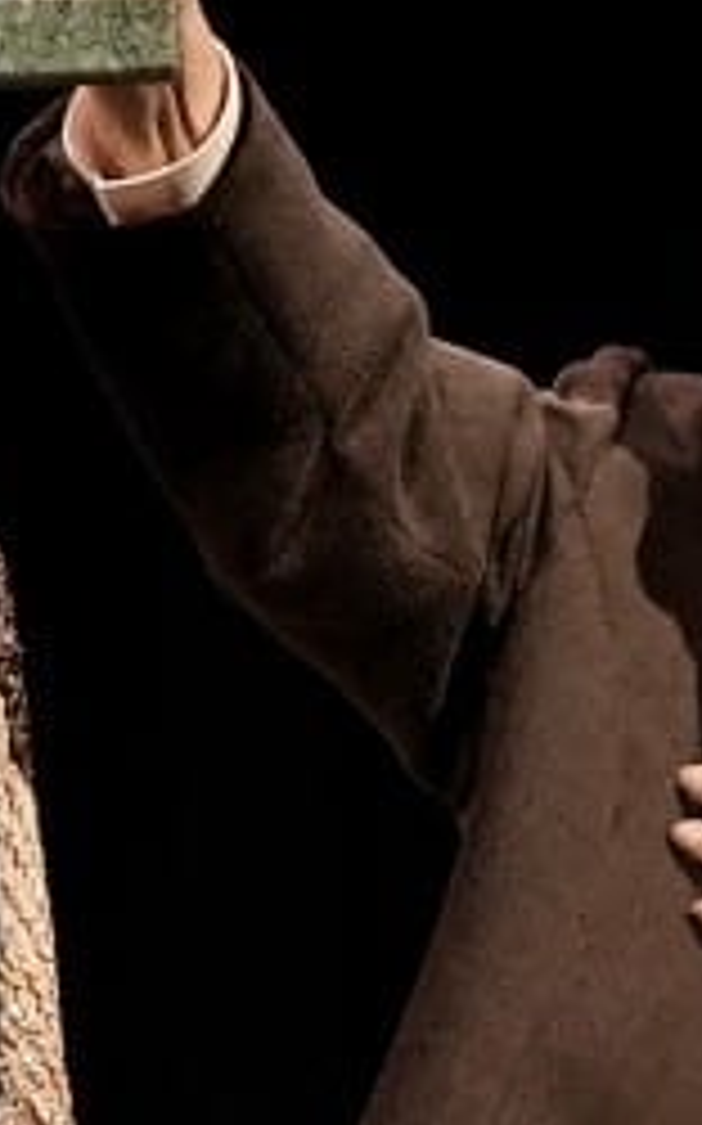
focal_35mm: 277
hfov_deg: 4.7
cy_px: 796
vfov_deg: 7.6
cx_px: 1260
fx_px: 8489
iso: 2000
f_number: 3.5
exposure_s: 1/200
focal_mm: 33
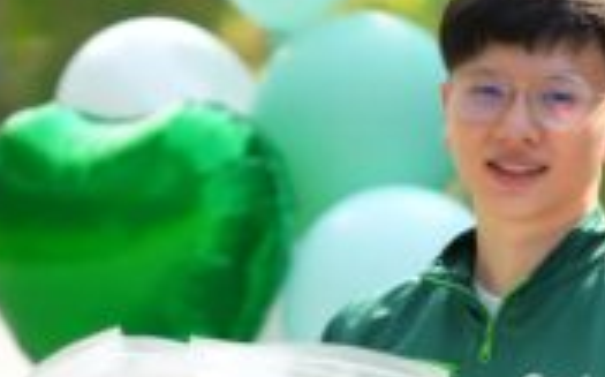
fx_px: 3673
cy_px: 380
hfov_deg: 9.3
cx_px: 740
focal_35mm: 223
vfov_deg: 5.9
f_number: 2
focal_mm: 85
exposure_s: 1/2000
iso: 160
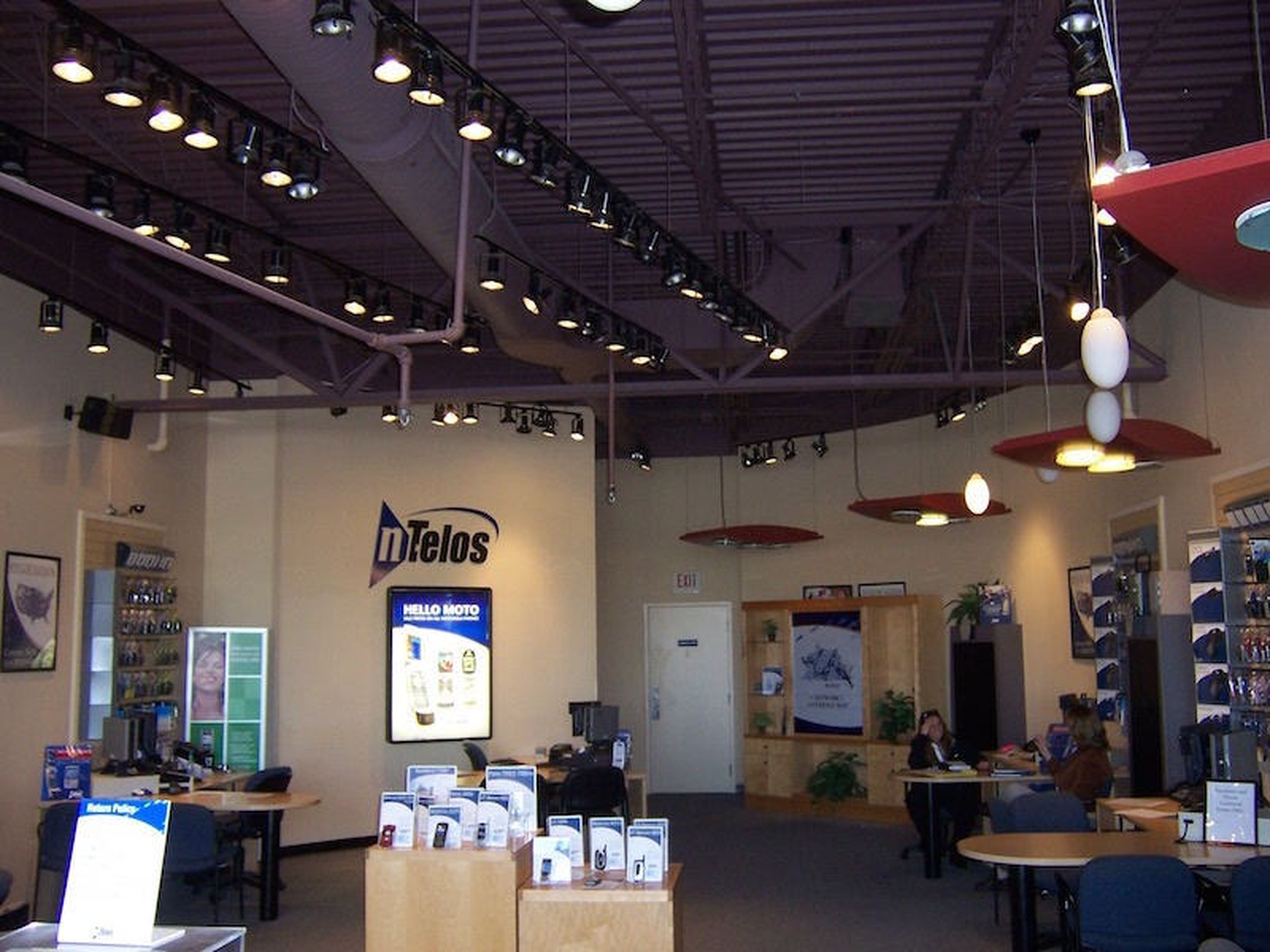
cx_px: 635
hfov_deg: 55.4
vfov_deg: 42.9
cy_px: 476
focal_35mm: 33
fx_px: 1211
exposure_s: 1/60
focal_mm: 5.5
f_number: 2.8
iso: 140
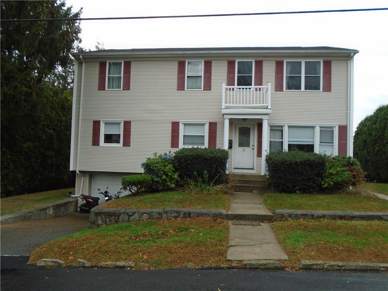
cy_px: 146
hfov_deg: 67.3
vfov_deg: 53.1
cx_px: 194
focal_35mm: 26
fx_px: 291
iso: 100
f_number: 3.2
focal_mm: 4.6
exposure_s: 1/400
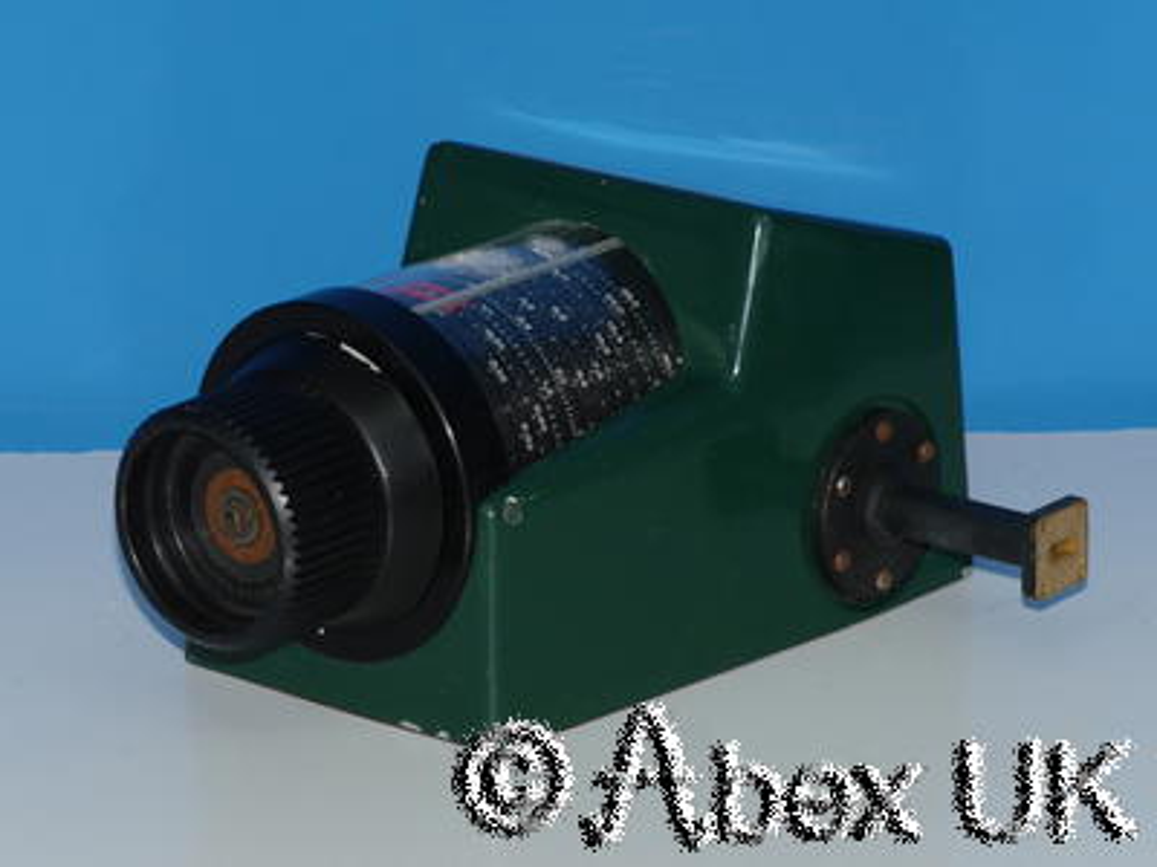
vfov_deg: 8.8
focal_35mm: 168
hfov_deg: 11.8
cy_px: 434
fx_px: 5615
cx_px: 578
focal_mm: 84
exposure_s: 1/60
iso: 400
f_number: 11
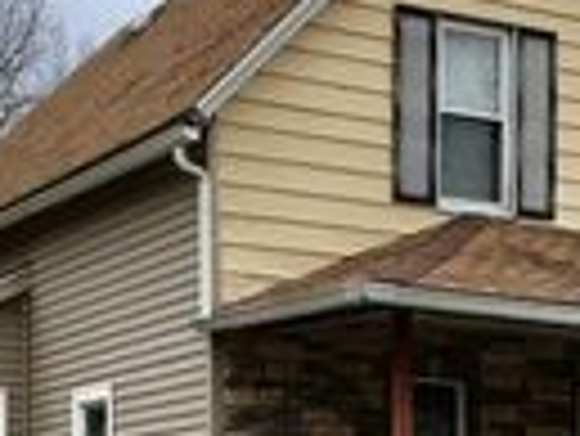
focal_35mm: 112
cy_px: 596
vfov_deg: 12.7
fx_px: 1878
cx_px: 355
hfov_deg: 17.5
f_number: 2.2
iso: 25
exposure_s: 1/974
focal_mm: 4.15
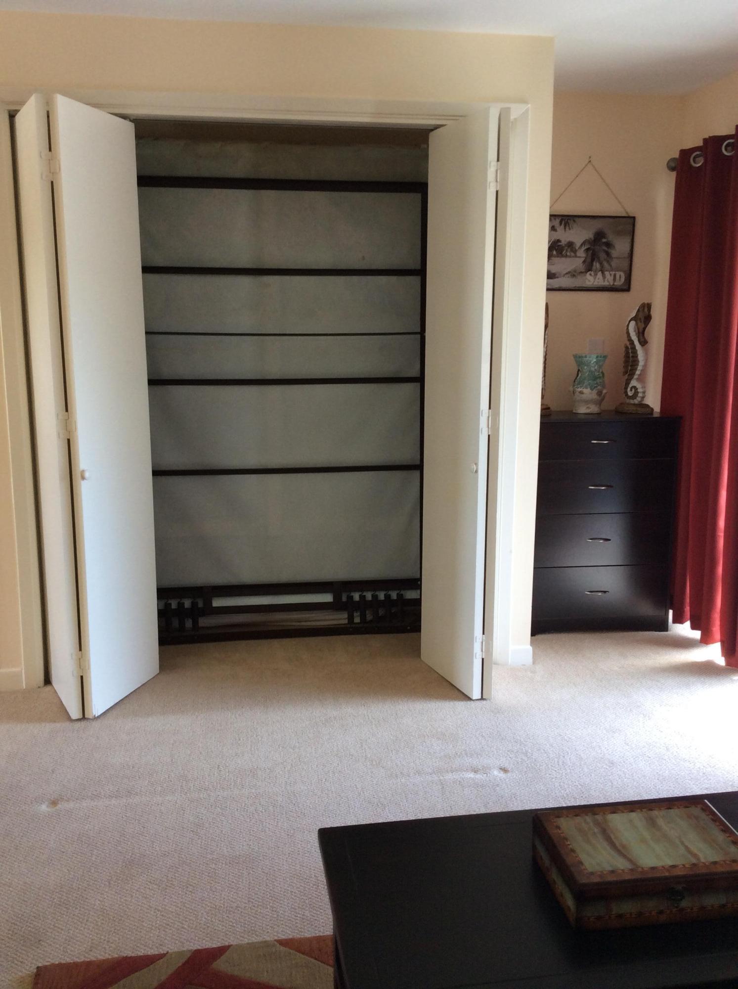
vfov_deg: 56.9
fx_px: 912
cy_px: 494
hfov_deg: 44.0
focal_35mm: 32
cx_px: 369
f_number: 2.4
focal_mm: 3.3
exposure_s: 1/24
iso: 50
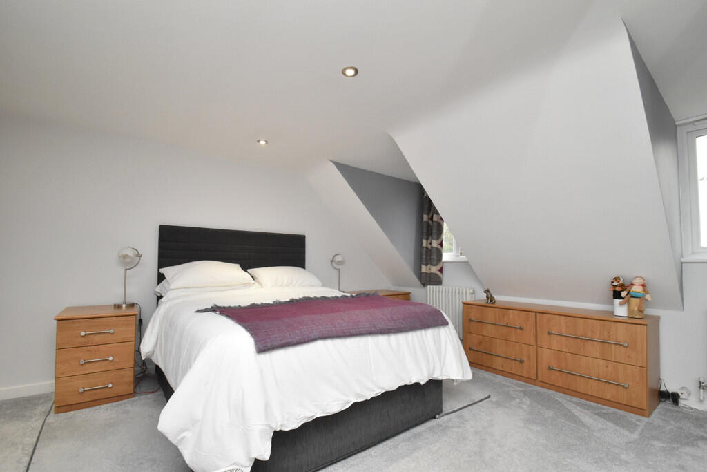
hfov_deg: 100.4
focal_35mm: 15
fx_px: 295
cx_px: 354
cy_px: 236
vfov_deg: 77.3
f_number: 10
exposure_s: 1/60
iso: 1600
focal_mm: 10
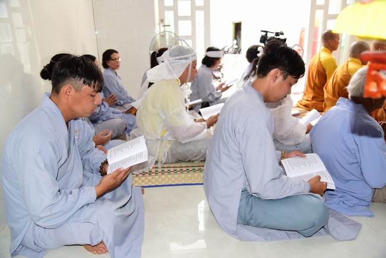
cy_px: 129
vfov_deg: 43.6
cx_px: 193
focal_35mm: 30
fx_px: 322
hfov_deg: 61.9
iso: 640
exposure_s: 1/160
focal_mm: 30
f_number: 4
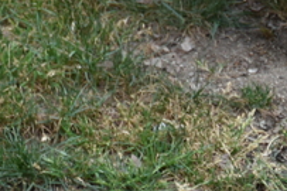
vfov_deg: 1.1
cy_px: 105
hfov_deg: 1.7
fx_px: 9543
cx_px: 537
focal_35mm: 1198
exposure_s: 1/400
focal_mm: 190
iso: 500
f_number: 5.6
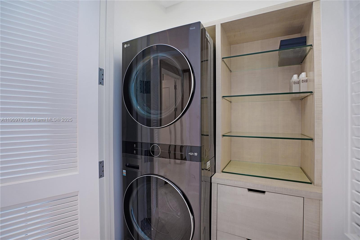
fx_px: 160
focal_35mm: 16
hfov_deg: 96.7
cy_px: 120
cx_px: 180
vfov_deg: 73.7
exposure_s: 1/100
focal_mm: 16
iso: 640
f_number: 4.5
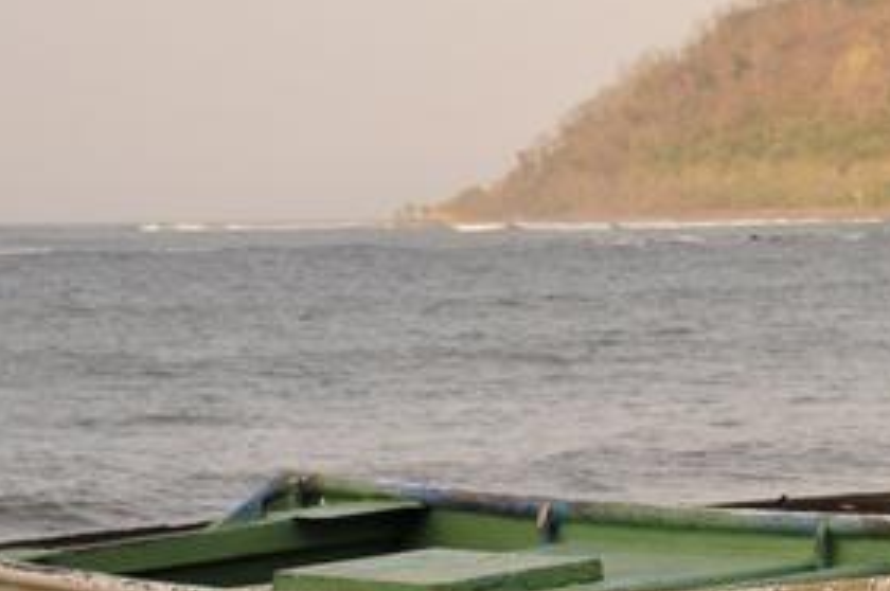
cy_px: 583
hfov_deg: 9.9
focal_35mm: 206
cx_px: 985
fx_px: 5087
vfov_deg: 6.6
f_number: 4.5
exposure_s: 1/2000
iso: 400
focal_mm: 48
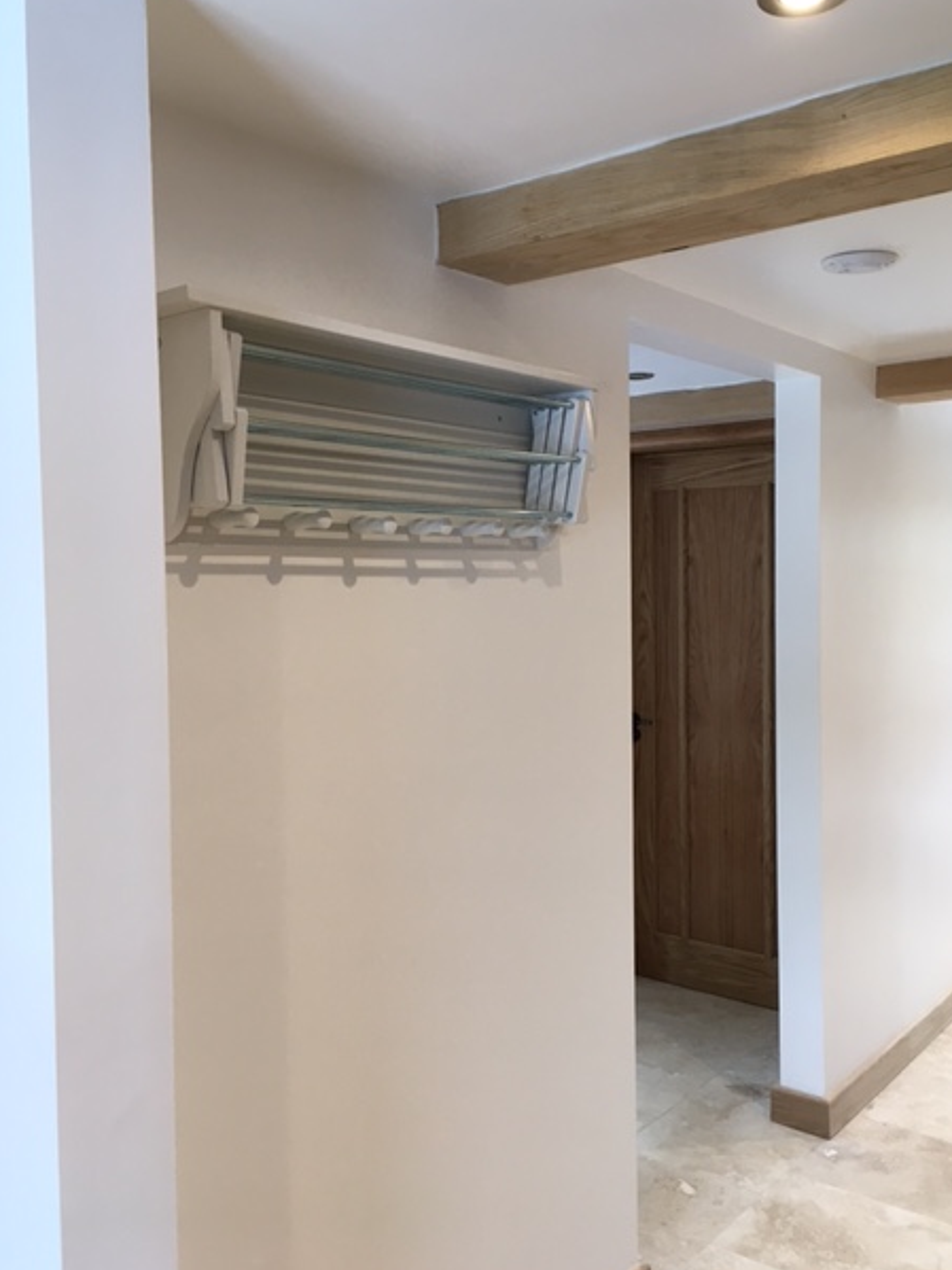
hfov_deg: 45.4
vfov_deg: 58.3
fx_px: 1137
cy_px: 615
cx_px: 507
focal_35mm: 31
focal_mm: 4.15
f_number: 2.2
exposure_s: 1/33
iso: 40
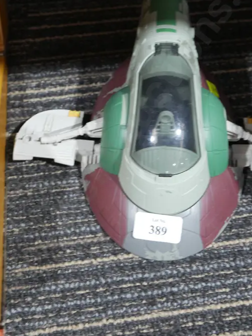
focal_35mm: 61
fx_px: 592
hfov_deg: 24.0
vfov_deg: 31.4
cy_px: 111
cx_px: 145
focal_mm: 20
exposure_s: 1/60
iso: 1250
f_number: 4.4
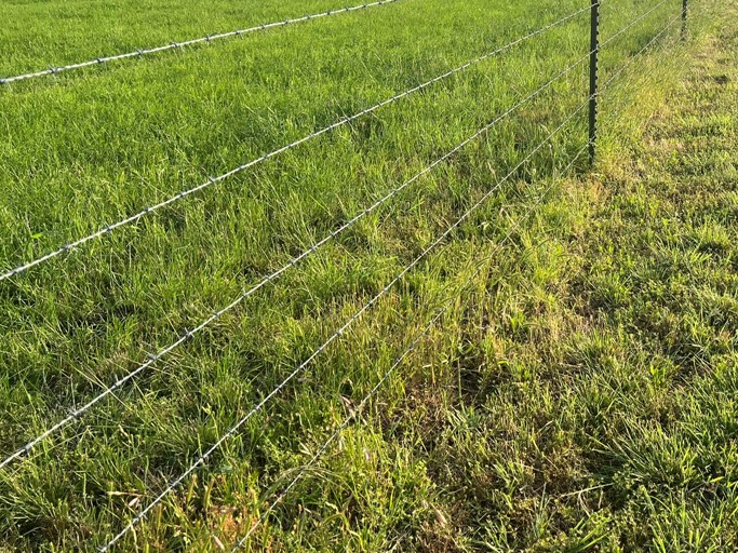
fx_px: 831
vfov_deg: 36.7
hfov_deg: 46.7
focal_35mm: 39
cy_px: 219
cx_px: 520
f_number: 1.5
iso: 50
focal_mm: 5.7
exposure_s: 1/1361
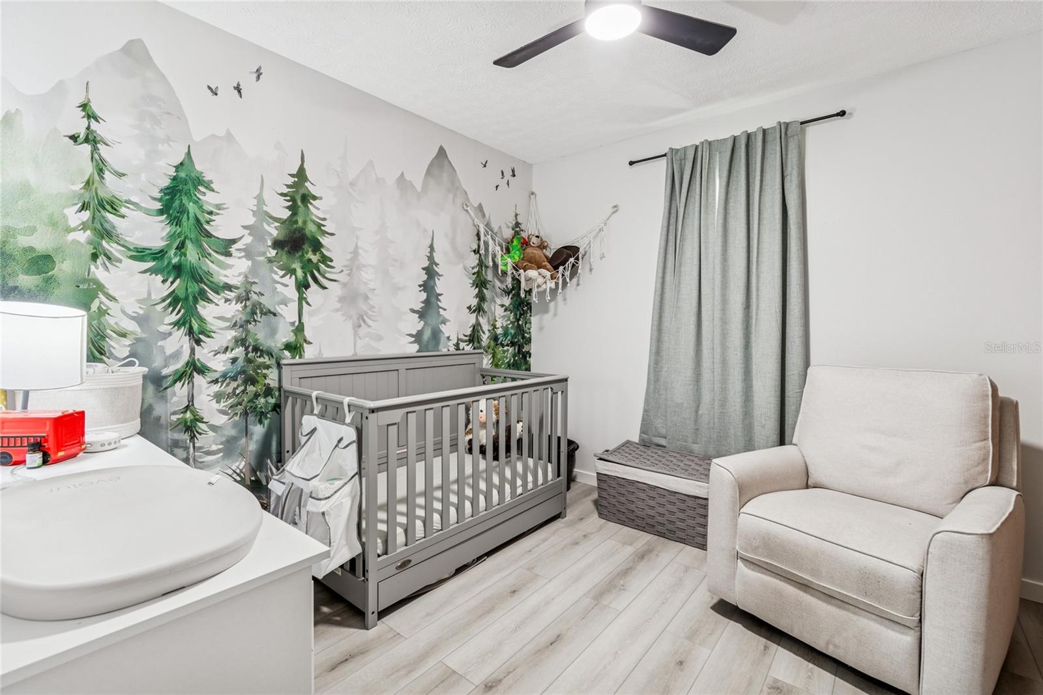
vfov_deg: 77.3
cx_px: 522
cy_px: 348
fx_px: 434
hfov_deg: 100.4
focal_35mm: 15
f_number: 7.1
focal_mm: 10
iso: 100
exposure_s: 1/2.5
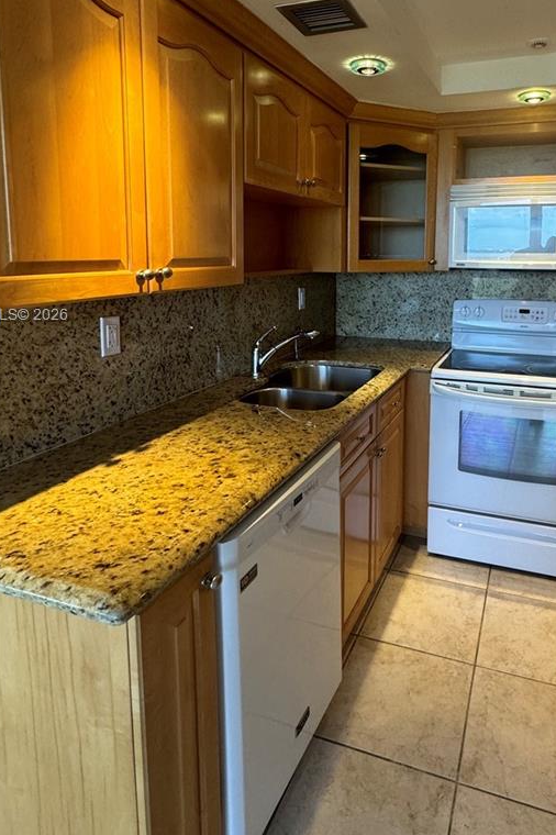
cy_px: 316
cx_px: 359
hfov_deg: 54.2
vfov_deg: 74.9
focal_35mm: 23
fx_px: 533
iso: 250
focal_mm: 2.22
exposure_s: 1/120
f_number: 2.2
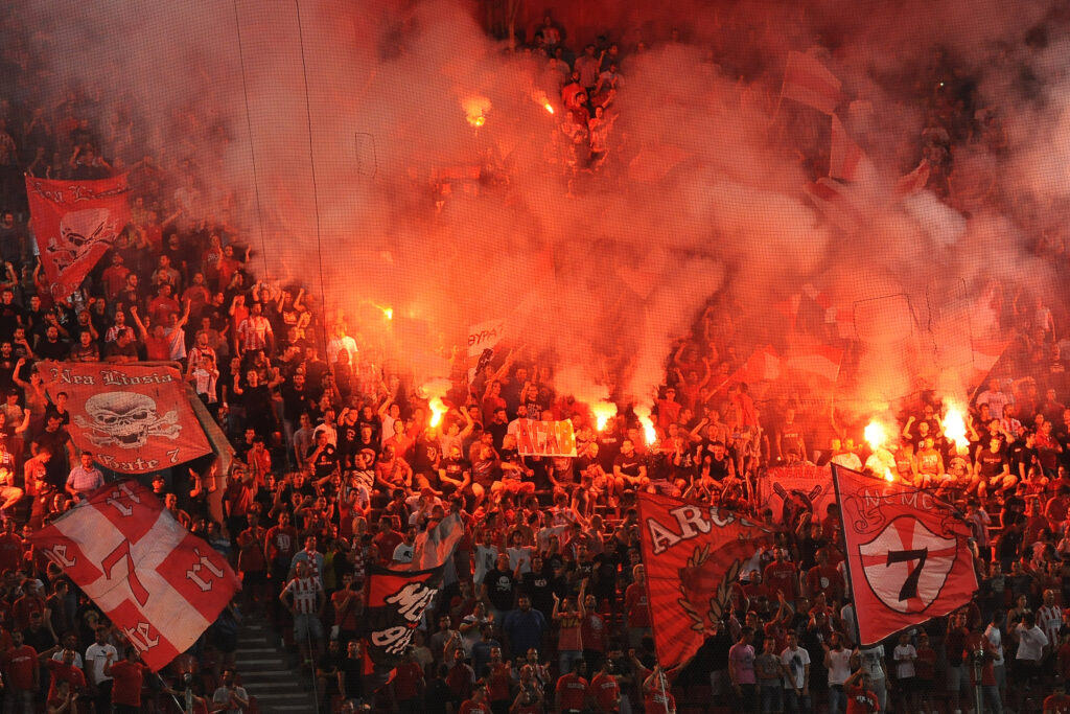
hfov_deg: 15.8
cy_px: 357
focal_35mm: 130
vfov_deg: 10.6
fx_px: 3864
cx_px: 535
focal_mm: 130
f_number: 4
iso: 2000
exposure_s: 1/2000
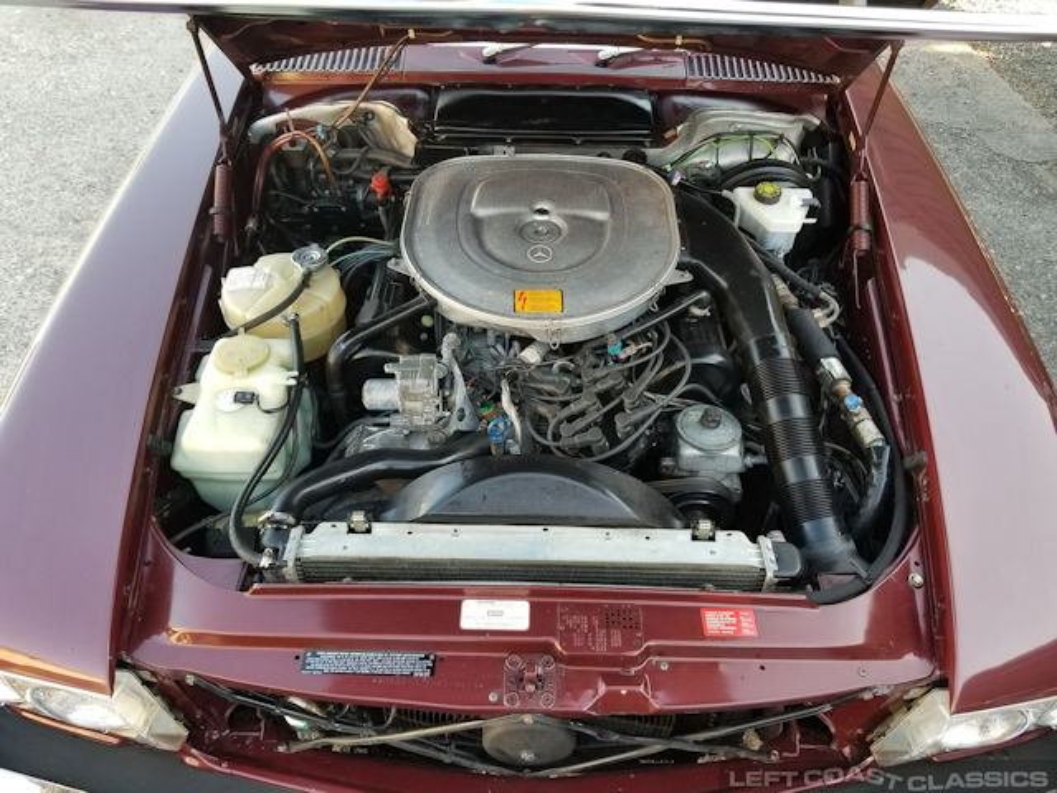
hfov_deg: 67.3
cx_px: 528
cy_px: 396
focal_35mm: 26
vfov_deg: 53.1
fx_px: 794
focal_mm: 4.3
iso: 64
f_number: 1.7
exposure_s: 1/100
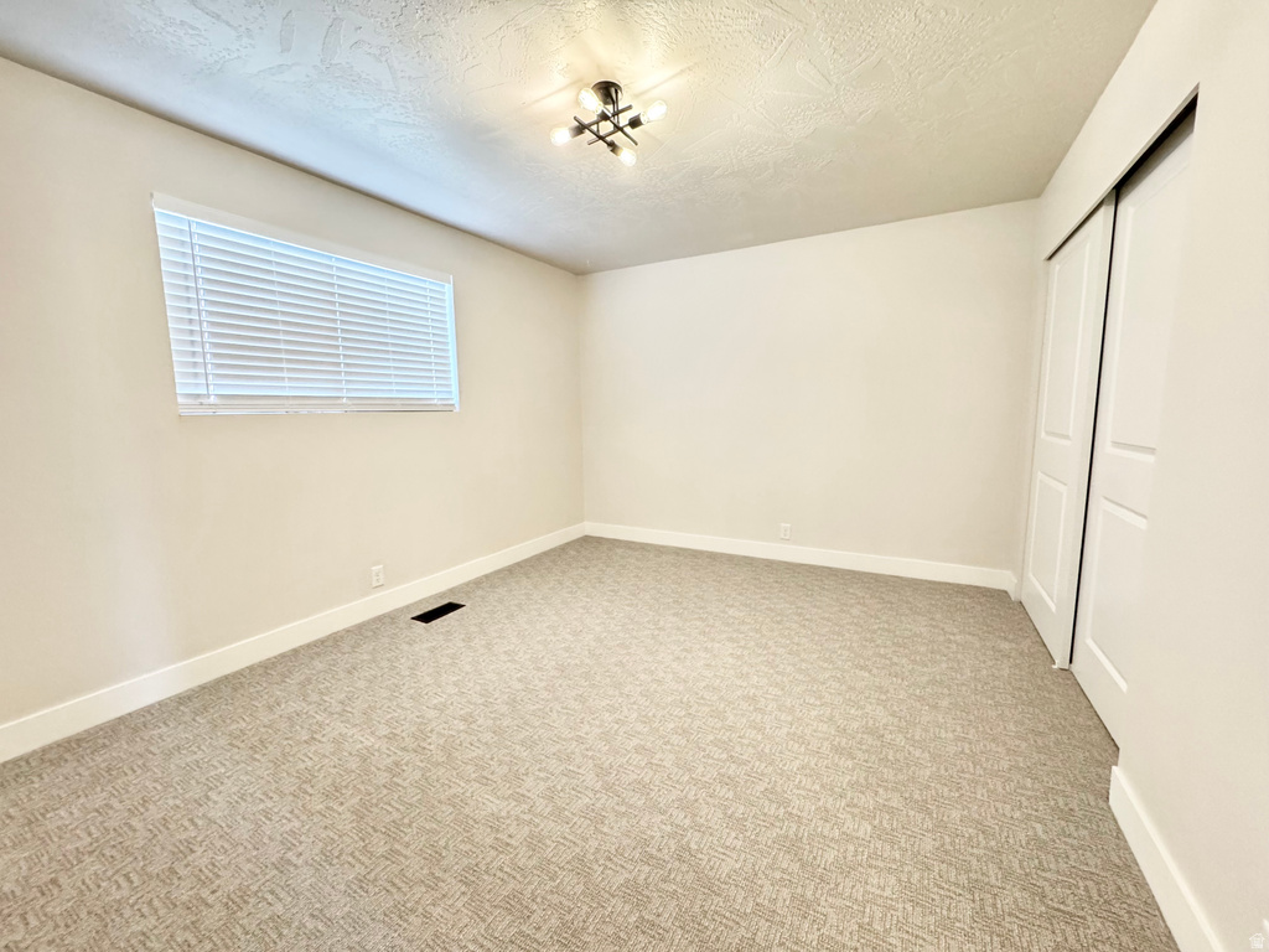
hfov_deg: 102.1
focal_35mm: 14
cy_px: 476
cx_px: 634
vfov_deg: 85.7
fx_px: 513
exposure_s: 1/120
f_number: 2.2
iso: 320
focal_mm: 2.22
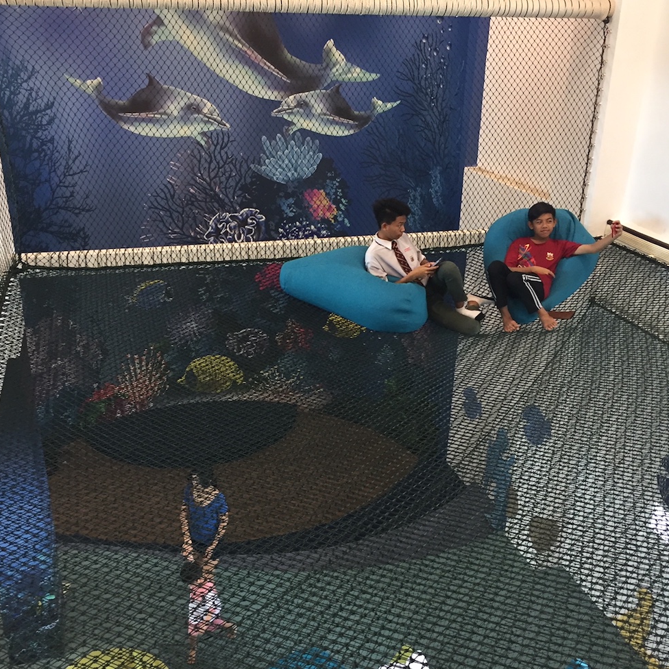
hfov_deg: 47.2
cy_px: 368
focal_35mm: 35
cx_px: 329
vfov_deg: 47.2
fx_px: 765
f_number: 2.2
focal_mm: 4.15
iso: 160
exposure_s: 1/33
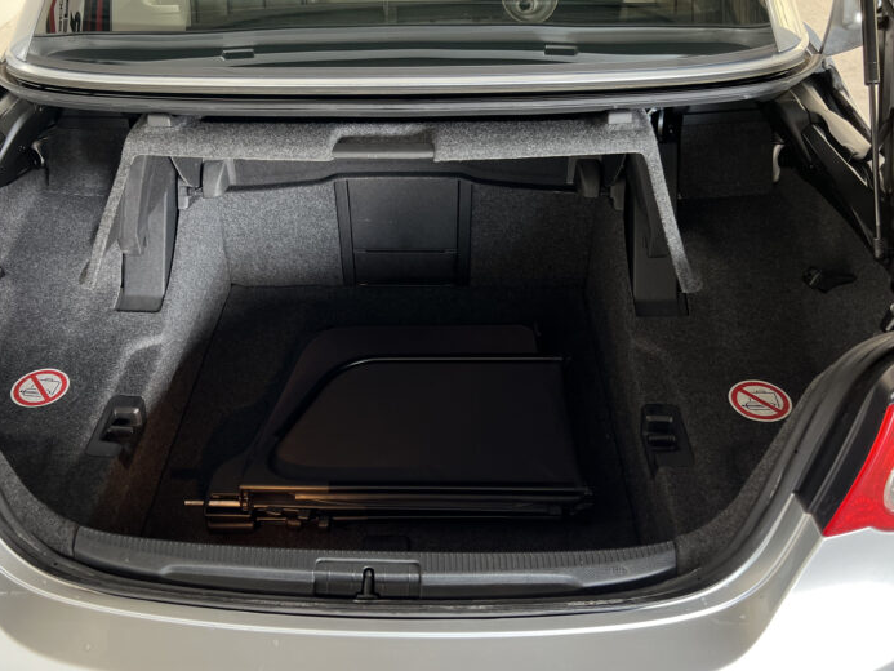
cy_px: 325
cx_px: 399
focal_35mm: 30
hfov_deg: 59.8
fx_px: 775
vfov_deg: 46.8
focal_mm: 5.7
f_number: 1.5
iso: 125
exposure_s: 1/75
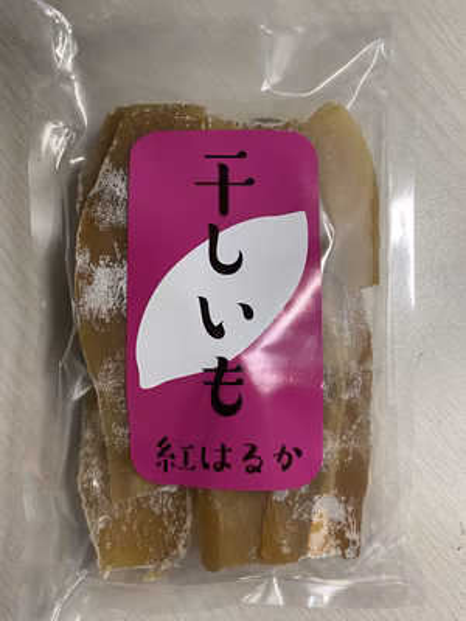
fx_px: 467
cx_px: 233
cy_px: 310
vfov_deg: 67.3
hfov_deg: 53.1
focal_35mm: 26
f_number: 1.8
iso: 100
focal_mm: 4.25
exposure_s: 1/50
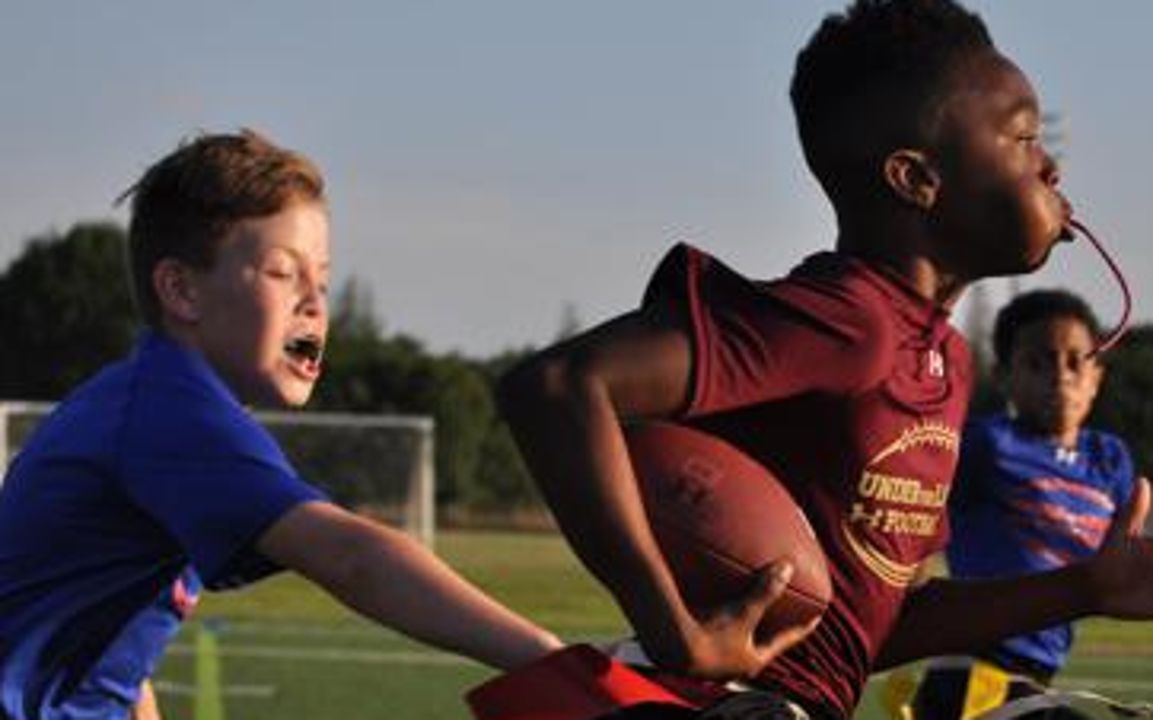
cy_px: 524
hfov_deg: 14.5
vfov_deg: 9.1
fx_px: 4524
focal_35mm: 144
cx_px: 774
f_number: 4.2
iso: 560
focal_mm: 62
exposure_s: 1/3200
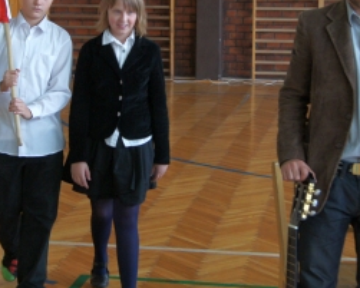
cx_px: 142
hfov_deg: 18.4
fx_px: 1108
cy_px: 84
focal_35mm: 104
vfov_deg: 14.8
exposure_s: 1/60
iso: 640
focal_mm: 35
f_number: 4.5
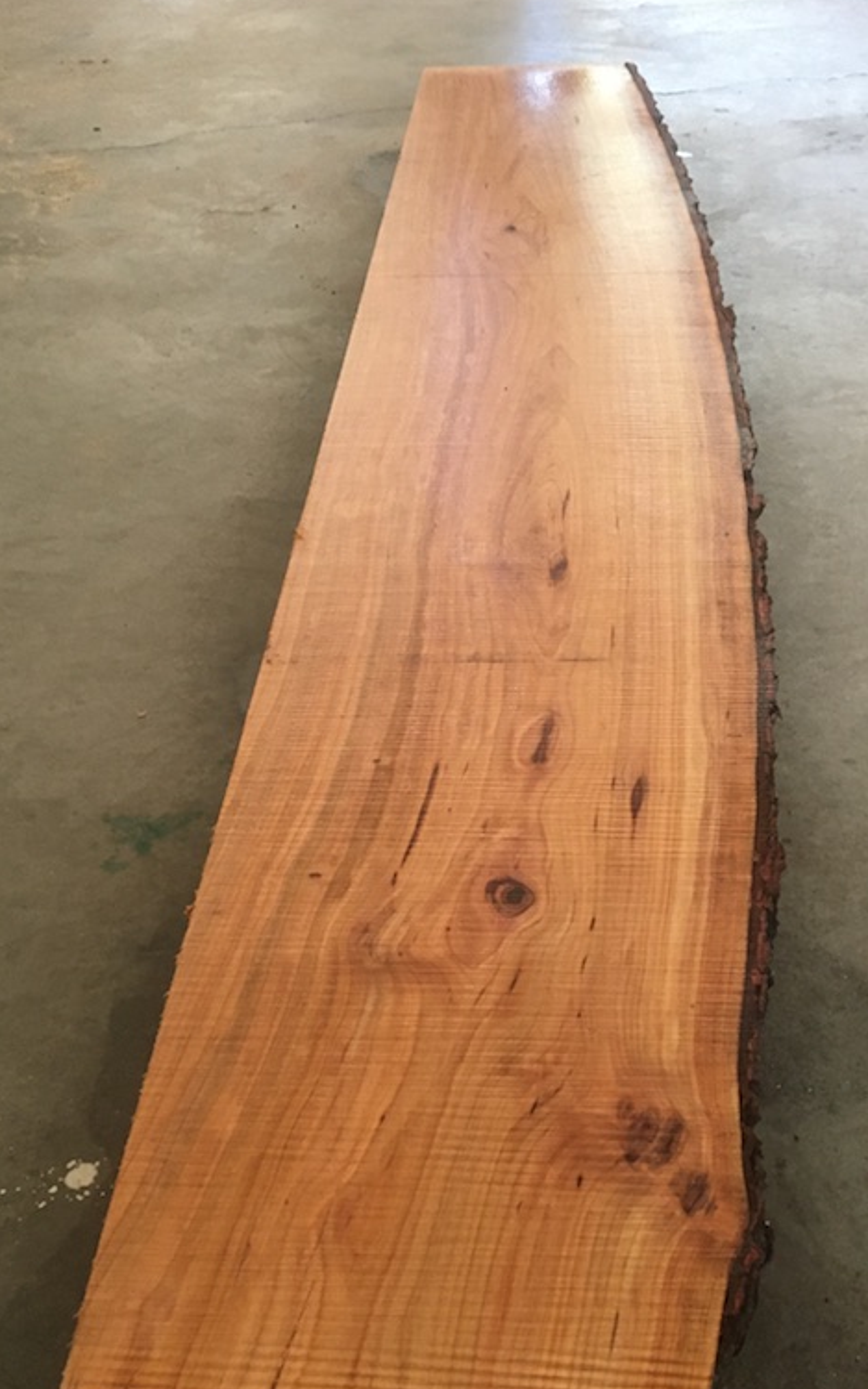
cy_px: 883
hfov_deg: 31.2
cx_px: 498
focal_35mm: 41
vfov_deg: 47.7
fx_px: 1551
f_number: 2.2
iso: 160
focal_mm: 4.15
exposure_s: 1/30
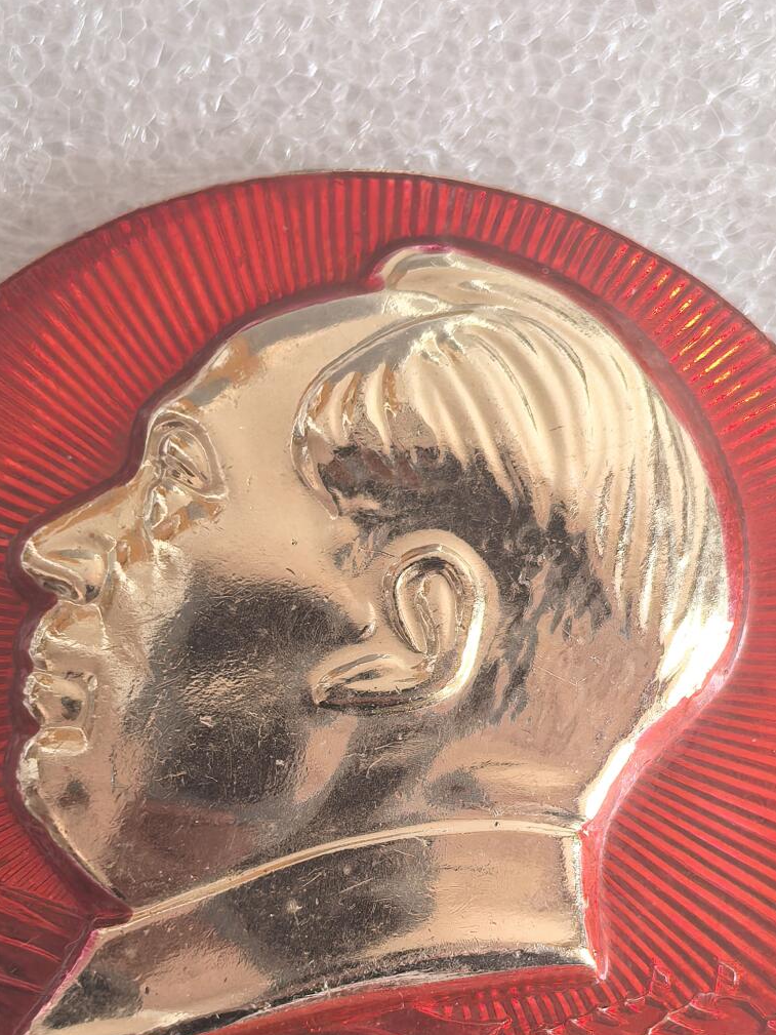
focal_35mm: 107
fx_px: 3198
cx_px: 343
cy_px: 738
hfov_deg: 13.8
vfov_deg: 18.3
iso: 160
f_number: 2
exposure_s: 1/300
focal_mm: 5.75
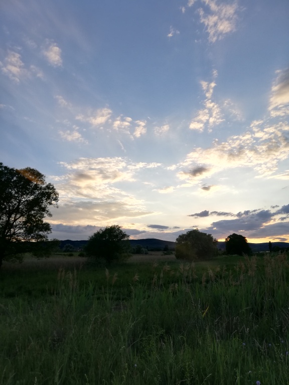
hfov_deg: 53.1
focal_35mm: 26
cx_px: 144
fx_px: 289
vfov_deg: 67.3
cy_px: 192
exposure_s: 1/553
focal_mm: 3.81
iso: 50
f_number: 2.2
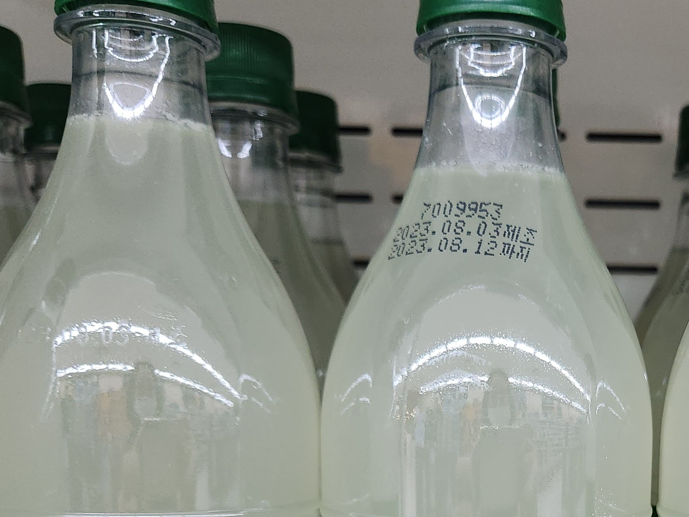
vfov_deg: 26.0
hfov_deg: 34.7
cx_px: 584
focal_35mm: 53
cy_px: 530
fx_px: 1055
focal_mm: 5.4
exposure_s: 1/120
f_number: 1.8
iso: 250
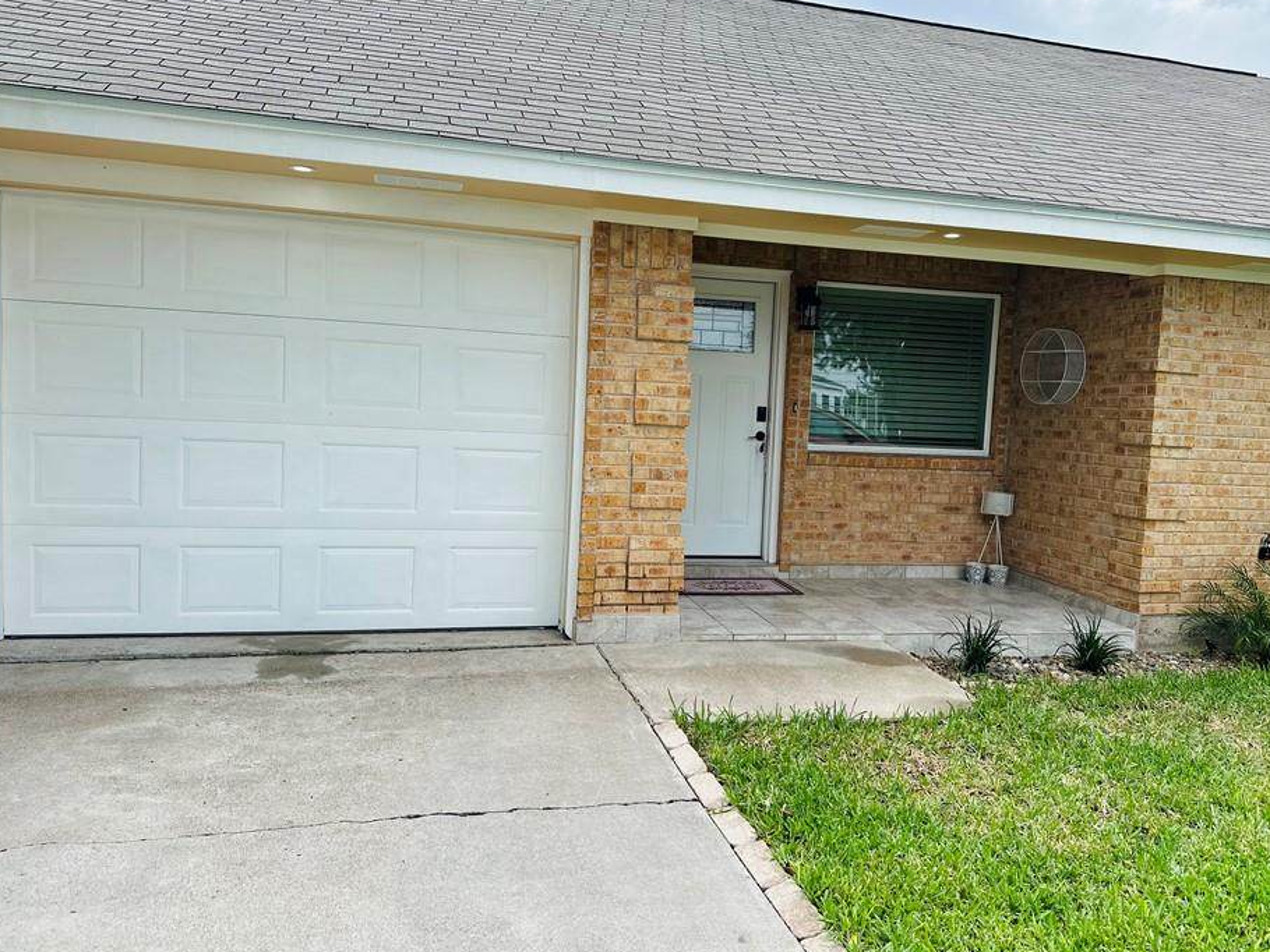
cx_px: 682
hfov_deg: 65.2
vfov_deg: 51.4
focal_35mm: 27
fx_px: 991
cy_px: 470
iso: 80
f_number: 1.78
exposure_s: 1/1433
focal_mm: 6.86
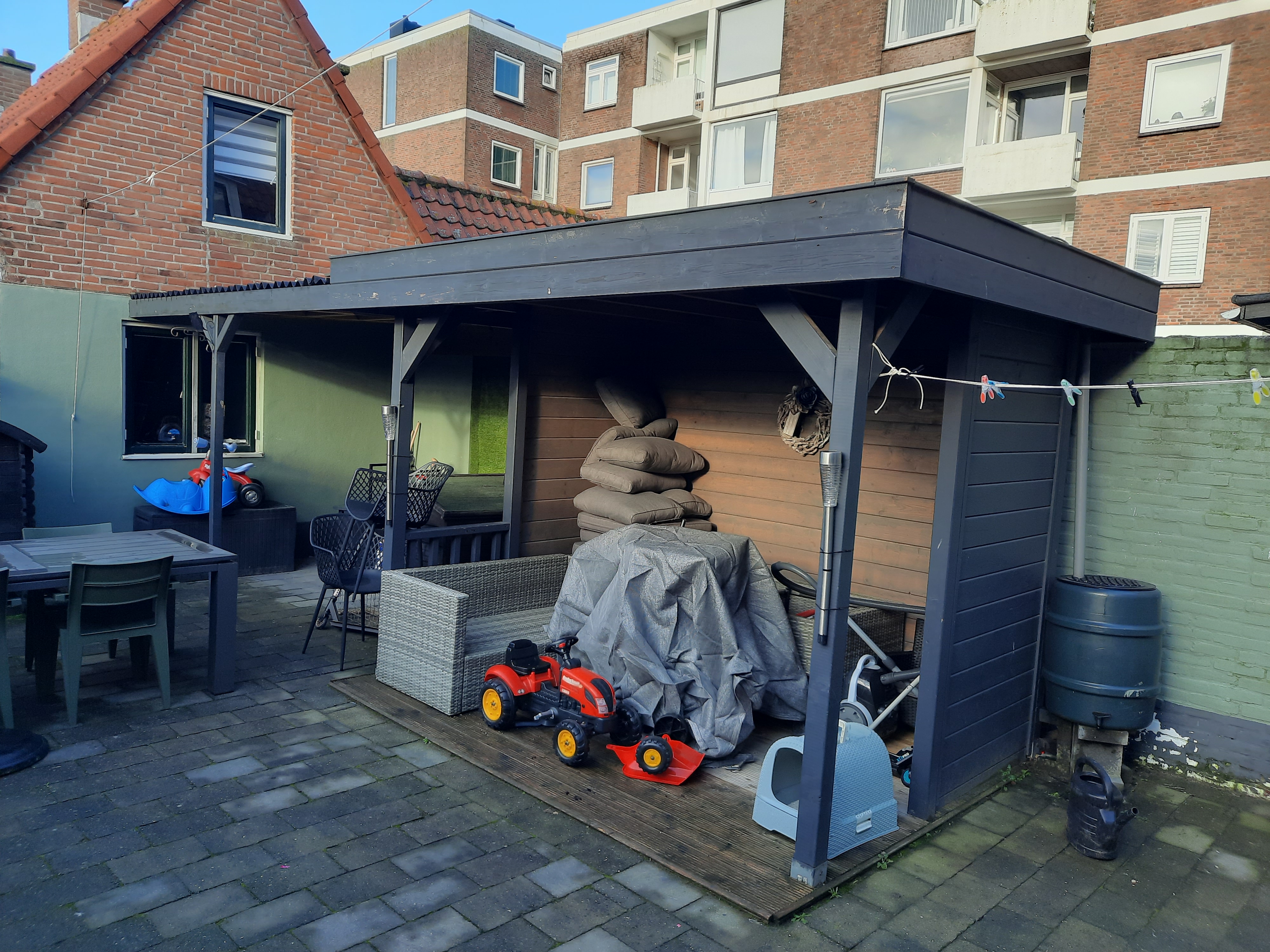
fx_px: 917
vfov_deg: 54.9
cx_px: 635
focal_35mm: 25
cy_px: 476
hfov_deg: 69.4
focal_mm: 4.6
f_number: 2
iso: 32
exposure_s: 1/188
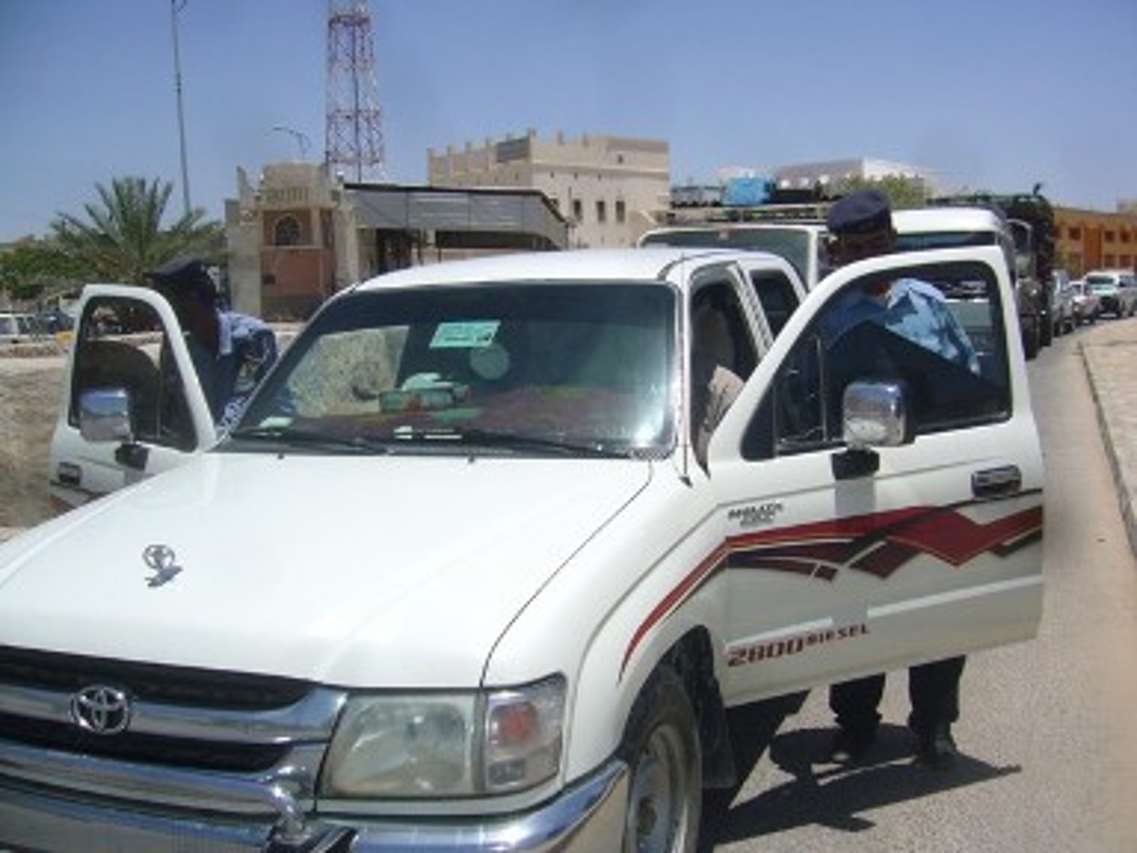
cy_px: 426
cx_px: 568
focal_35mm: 35
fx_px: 1150
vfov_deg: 40.7
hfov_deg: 52.6
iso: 100
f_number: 5.6
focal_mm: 5.8
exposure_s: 1/1000
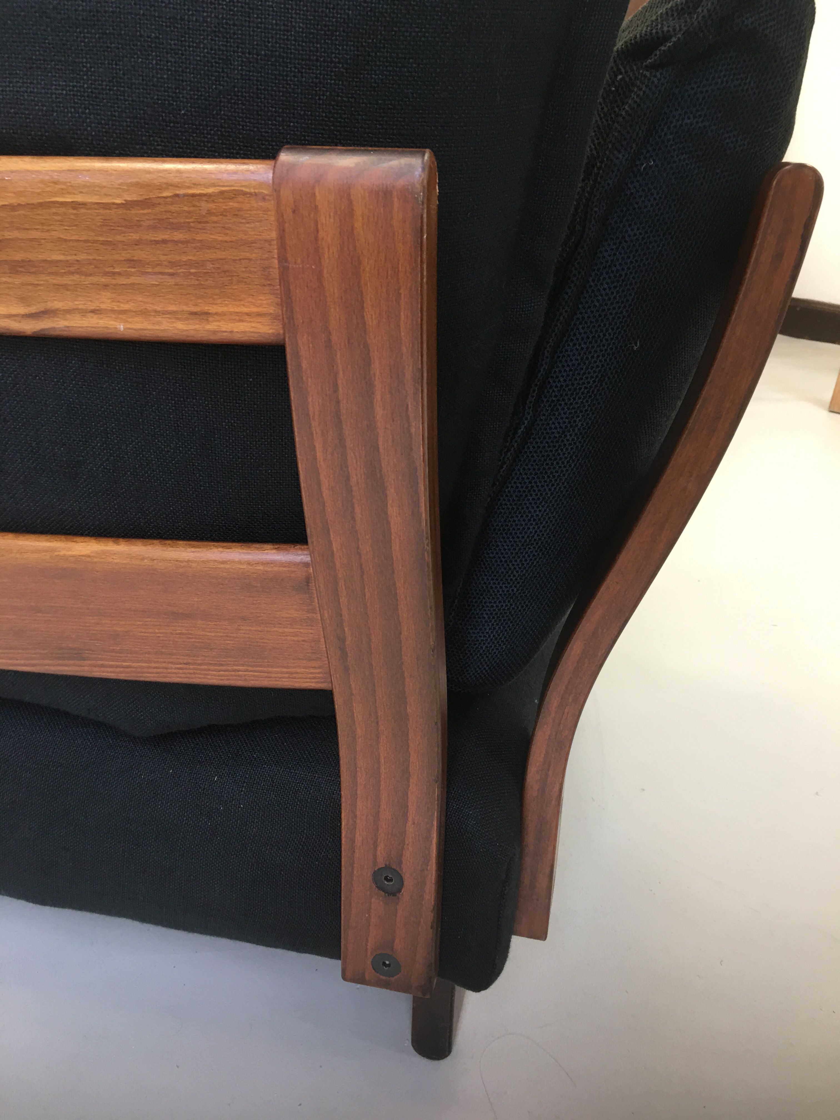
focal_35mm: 29
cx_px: 420
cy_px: 560
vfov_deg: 61.7
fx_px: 938
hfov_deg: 48.2
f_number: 2.2
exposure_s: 1/17
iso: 50
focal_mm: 4.15
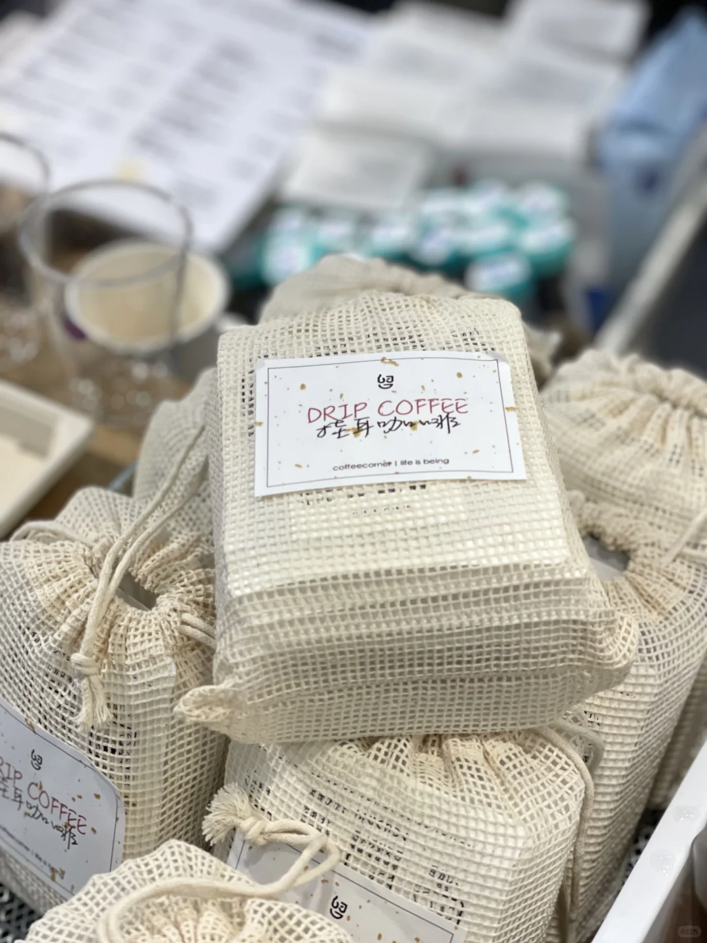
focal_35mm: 64
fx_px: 1743
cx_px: 354
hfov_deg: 22.9
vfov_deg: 30.3
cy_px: 472
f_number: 2.2
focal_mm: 7.5
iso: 80
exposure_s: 1/100
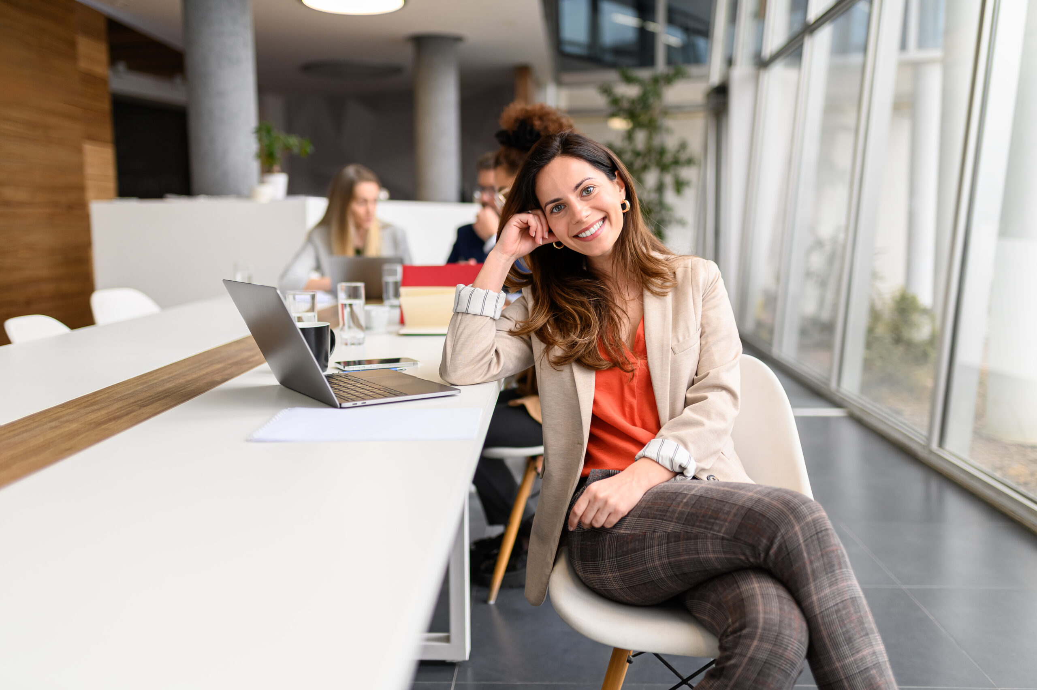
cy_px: 345
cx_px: 518
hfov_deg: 54.5
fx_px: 1007
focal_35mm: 35
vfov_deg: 37.8
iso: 320
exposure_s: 1/400
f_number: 1.4
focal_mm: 35
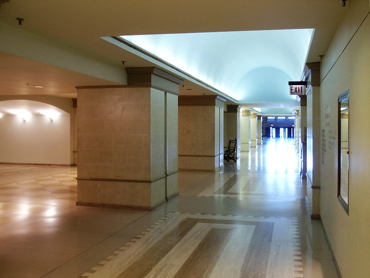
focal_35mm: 35
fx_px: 374
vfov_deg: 40.7
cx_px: 185
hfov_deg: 52.6
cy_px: 139
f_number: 3
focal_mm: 7.18
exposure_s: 1/15
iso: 200
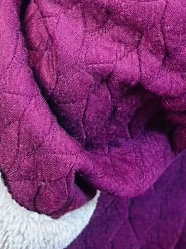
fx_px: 2173
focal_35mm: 303
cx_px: 91
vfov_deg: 6.2
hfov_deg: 4.9
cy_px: -367
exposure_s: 1/50
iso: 250
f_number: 1.78
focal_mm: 6.86
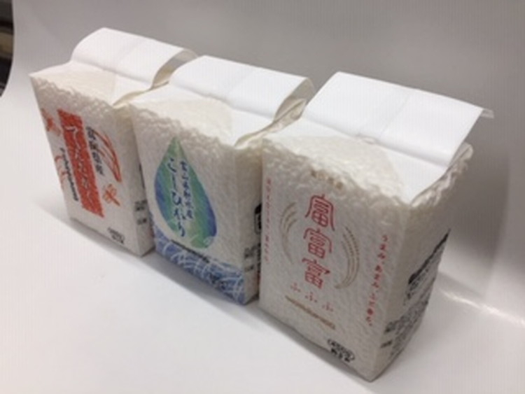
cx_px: 262
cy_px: 197
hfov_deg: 61.6
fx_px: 440
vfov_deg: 48.3
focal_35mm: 29
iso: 40
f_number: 2.2
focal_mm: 4.15
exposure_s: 1/60
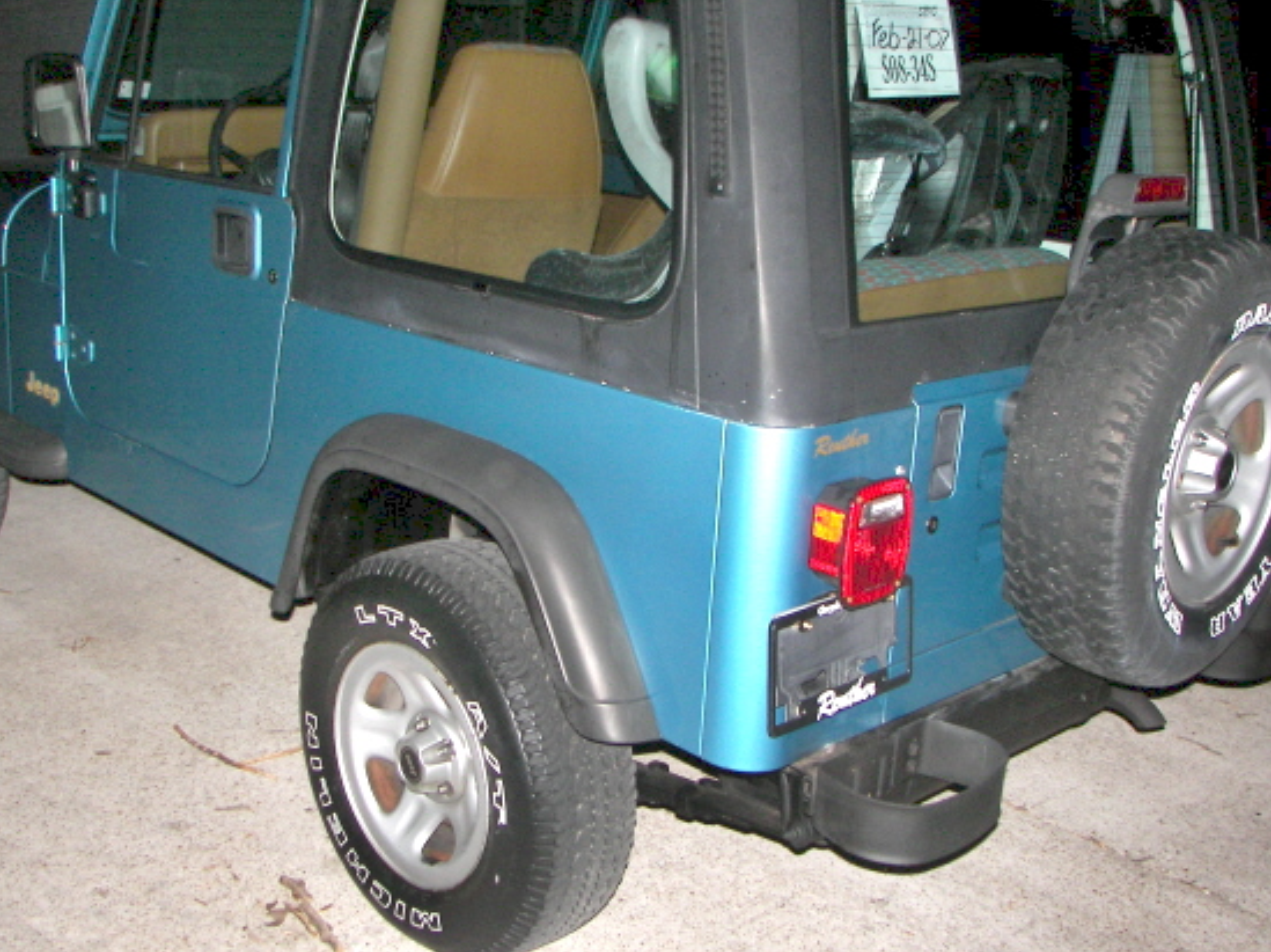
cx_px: 572
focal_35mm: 42
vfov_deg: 34.3
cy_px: 405
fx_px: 1541
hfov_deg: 44.8
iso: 100
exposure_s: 1/30
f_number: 2.8
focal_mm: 6
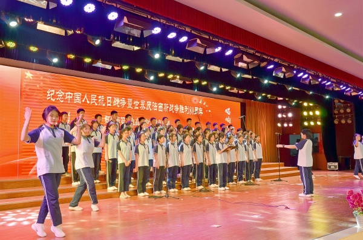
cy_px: 120
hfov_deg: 57.3
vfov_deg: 39.8
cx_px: 182
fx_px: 332
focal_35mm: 33
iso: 1000
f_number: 6.3
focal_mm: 22
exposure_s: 1/160
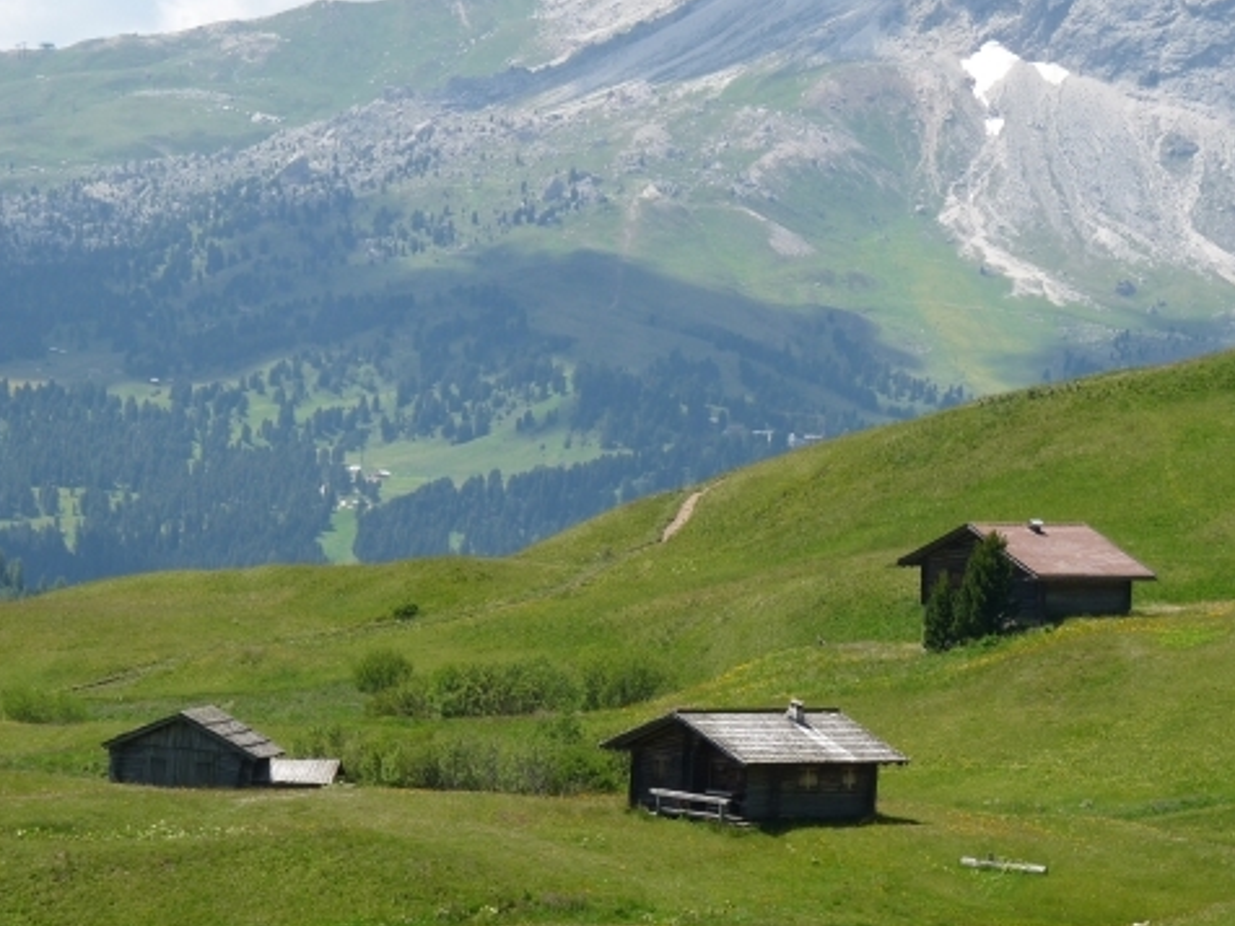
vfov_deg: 8.1
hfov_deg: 10.7
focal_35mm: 184
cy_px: 573
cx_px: 607
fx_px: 6565
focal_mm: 26
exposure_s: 1/400
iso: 100
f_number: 5.6
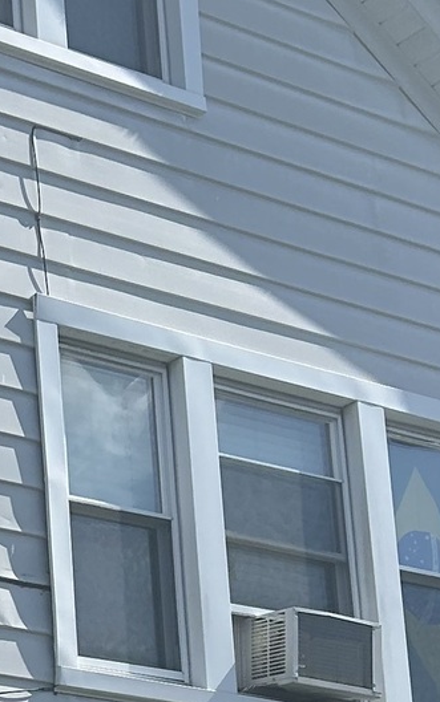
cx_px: -399
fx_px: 2300
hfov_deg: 10.2
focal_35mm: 120
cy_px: 828
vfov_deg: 16.7
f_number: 1.5
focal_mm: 5.7
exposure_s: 1/4630
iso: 50
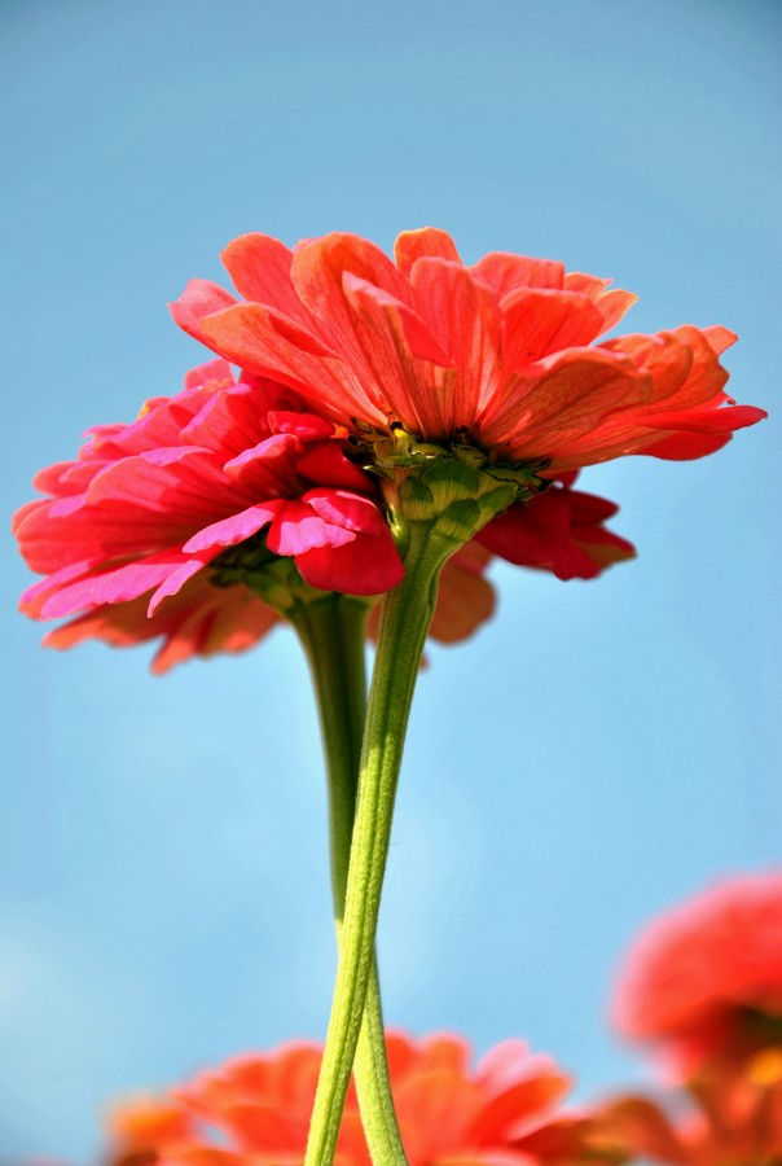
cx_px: 391
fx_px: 5108
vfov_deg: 13.0
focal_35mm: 158
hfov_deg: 8.8
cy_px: 583
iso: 100
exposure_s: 1/250
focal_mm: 105
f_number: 5.6
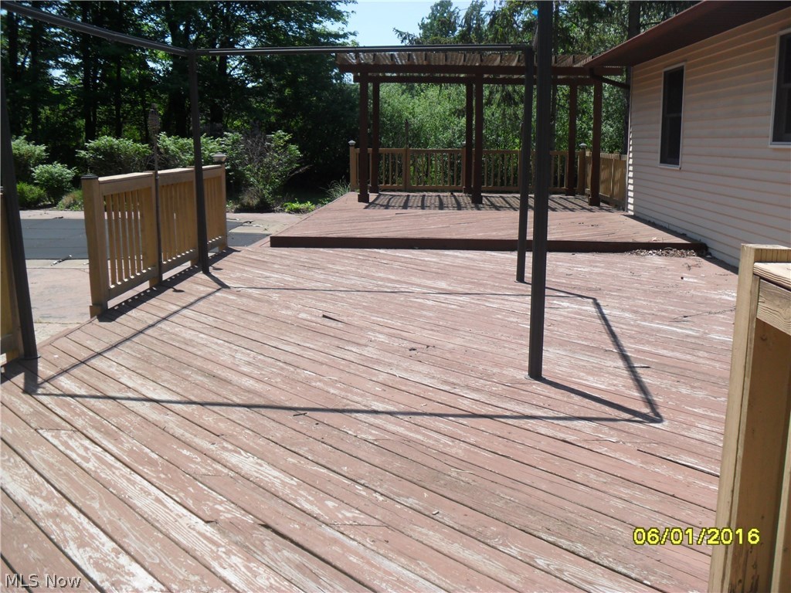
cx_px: 396
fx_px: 800
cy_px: 296
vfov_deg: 40.7
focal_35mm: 35
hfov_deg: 52.6
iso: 80
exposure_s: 1/180
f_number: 7.6
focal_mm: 6.3
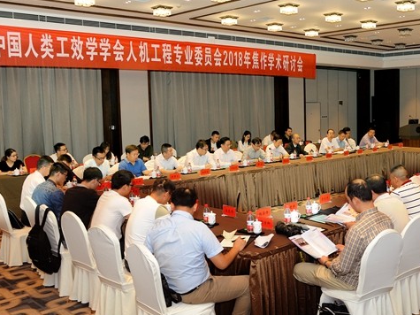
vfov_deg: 40.7
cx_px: 285
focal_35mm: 35
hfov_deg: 51.5
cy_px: 155
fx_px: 425
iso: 400
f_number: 4
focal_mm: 24
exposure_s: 1/125
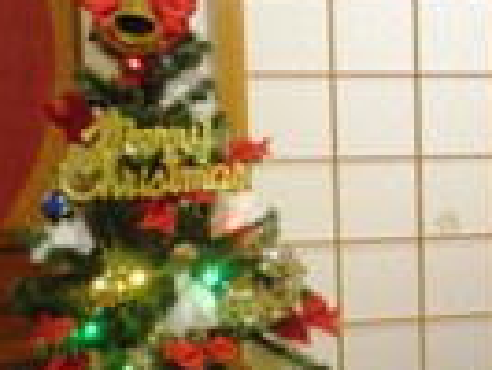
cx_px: 529
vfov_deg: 18.7
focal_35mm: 78
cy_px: 300
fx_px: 1110
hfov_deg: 23.6
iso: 160
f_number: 2.8
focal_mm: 4.7
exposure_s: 1/6
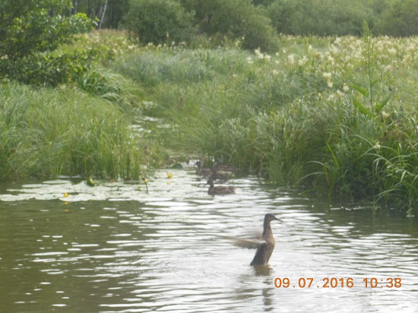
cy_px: 156
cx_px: 209
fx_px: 1726
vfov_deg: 10.4
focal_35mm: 143
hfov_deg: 13.8
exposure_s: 1/125
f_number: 5.8
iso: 125
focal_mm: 25.5
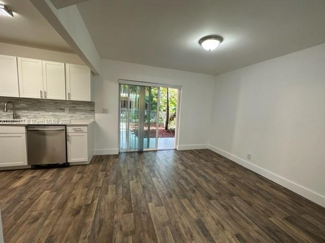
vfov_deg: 85.7
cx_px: 162
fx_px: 131
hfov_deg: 102.1
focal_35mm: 14
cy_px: 122
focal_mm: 2.22
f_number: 2.2
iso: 200
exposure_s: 1/120
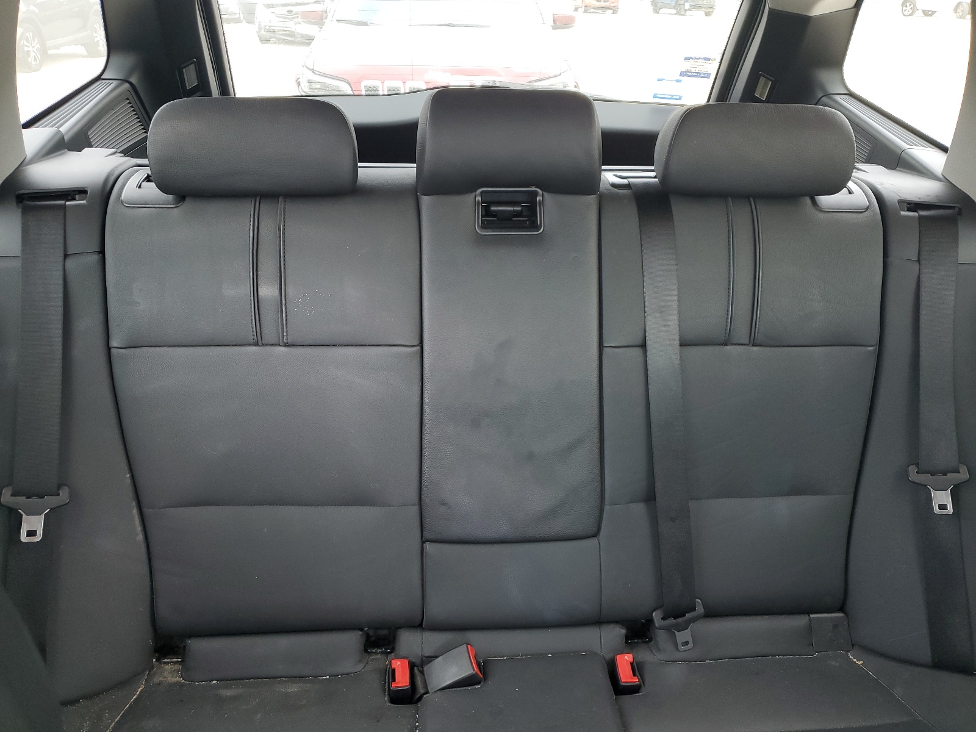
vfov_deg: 53.1
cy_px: 366
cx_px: 488
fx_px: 733
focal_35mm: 26
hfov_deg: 67.3
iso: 65
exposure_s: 1/60.2
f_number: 1.5
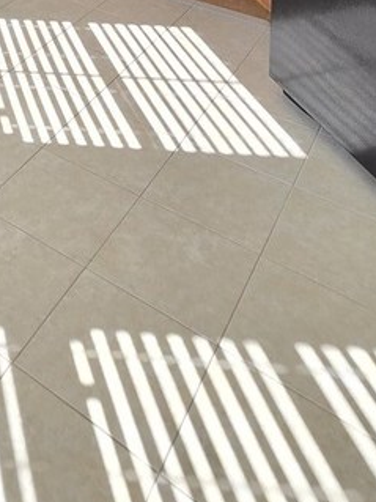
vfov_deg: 26.4
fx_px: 638
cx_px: -50
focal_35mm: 44
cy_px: -299
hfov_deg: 29.3
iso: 50
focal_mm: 2.2
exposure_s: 1/120
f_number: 2.2
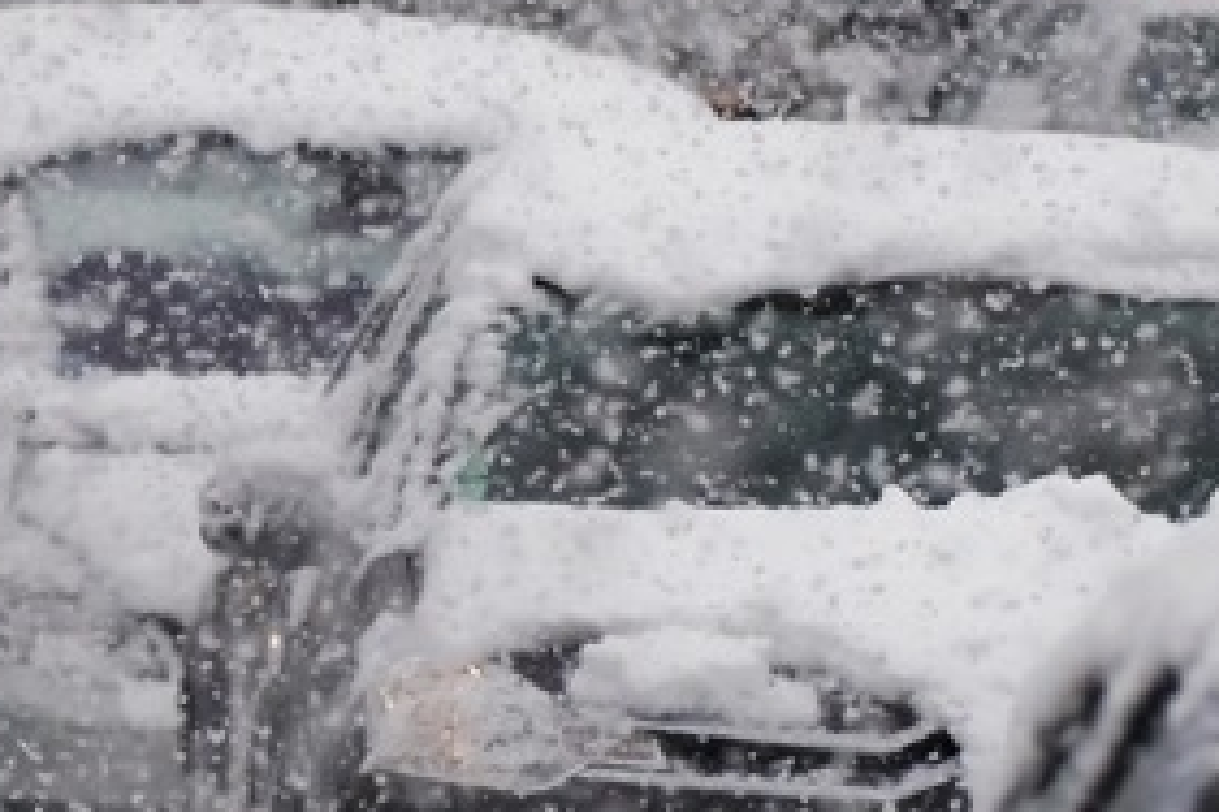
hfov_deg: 2.1
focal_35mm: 988
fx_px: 33456
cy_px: 482
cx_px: -584
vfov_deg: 1.4
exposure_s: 1/1250
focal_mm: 155
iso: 500
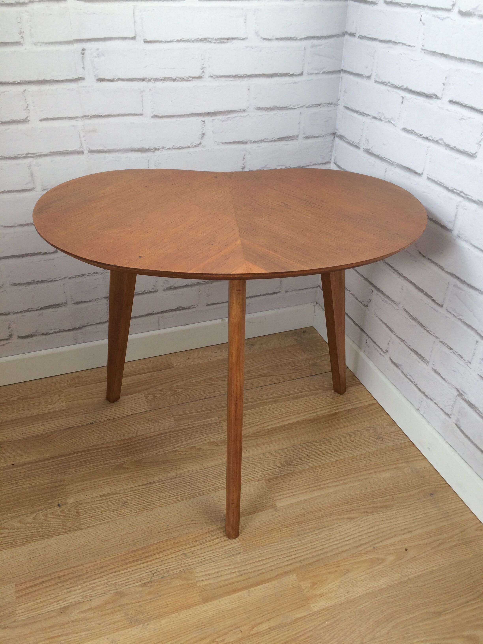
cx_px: 242
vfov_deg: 61.7
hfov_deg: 48.2
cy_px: 322
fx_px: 540
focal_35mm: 29
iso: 32
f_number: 2.2
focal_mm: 4.15
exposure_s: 1/181
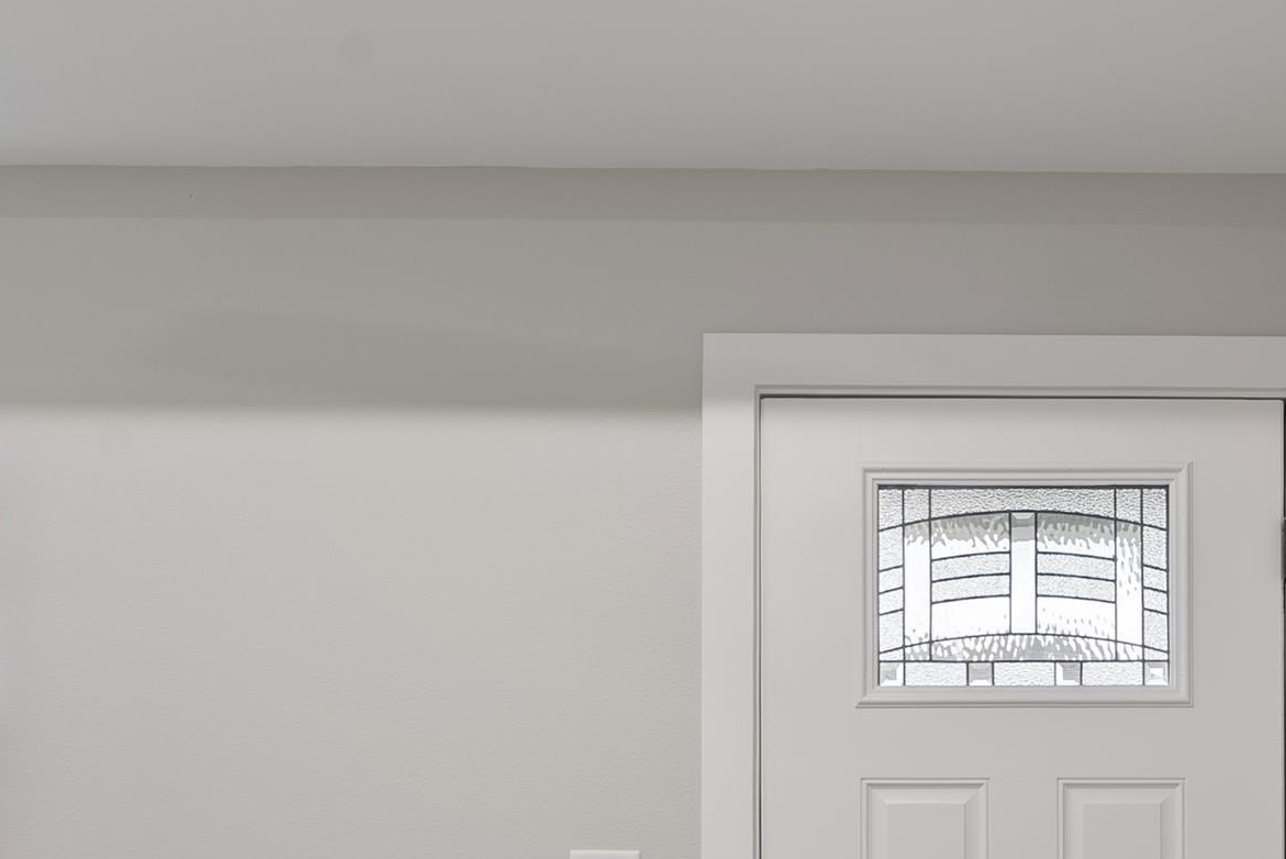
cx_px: 1035
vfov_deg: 29.5
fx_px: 1465
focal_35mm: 41
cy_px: 945
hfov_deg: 45.0
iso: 250
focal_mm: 16
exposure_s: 1
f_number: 9
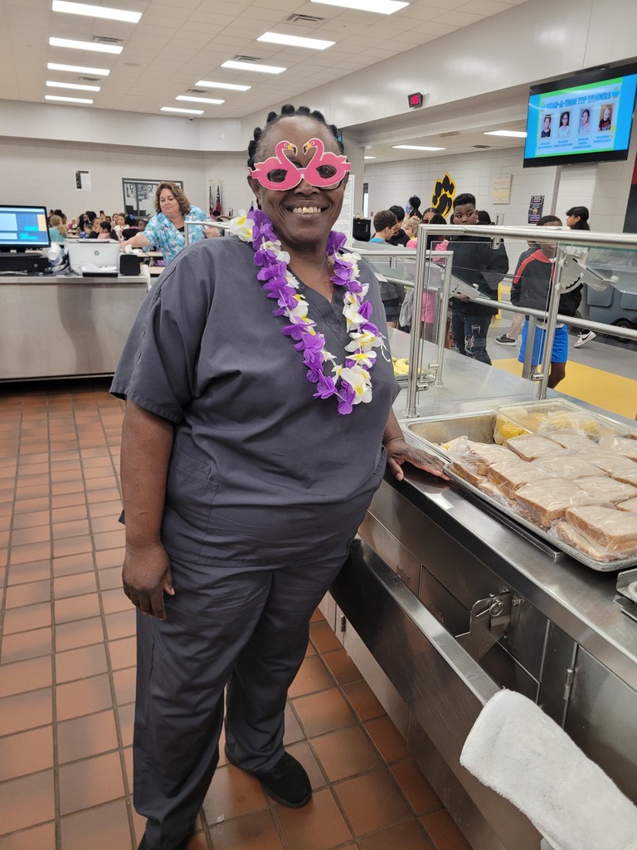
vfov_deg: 67.3
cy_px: 425
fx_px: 638
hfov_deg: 53.1
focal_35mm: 26
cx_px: 318
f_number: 1.8
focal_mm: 5.4
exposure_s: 1/60
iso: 250
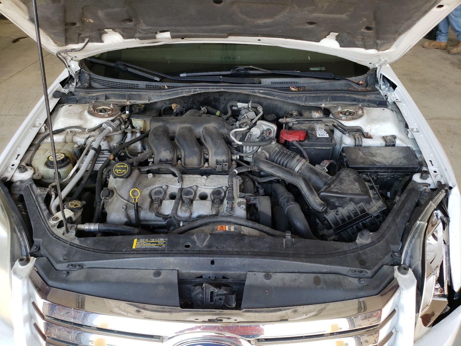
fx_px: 346
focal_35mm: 26
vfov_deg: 53.1
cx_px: 230
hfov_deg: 67.3
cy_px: 173
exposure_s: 1/312
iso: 50
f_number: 1.5
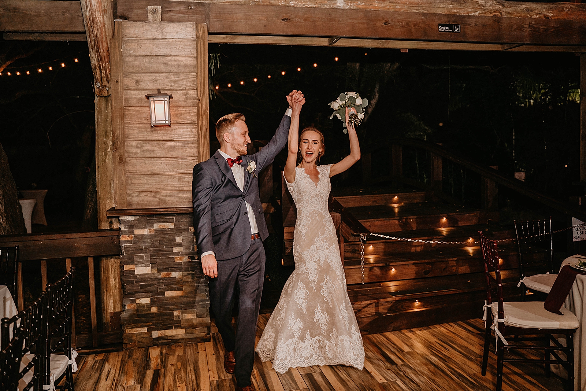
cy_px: 196
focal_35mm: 29
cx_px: 293
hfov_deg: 63.7
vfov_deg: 45.0
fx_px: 472
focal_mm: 29
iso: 1600
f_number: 2.8
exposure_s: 1/200
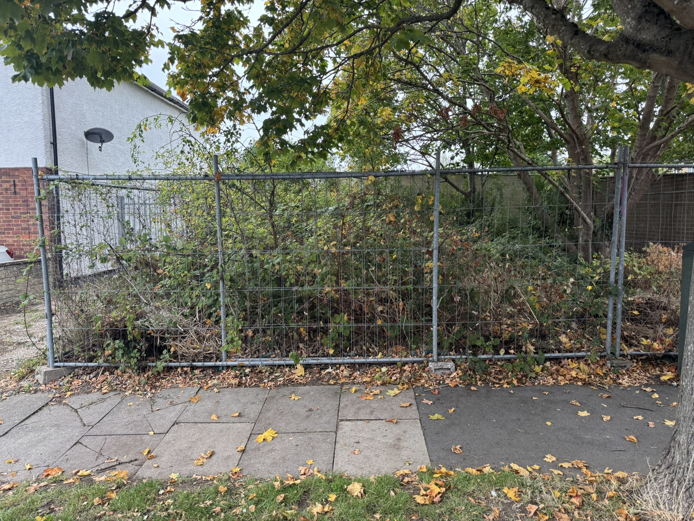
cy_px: 260
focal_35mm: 24
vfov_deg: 56.8
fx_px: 481
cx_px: 347
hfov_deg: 71.6
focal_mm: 6.76
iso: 200
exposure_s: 1/75
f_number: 1.78
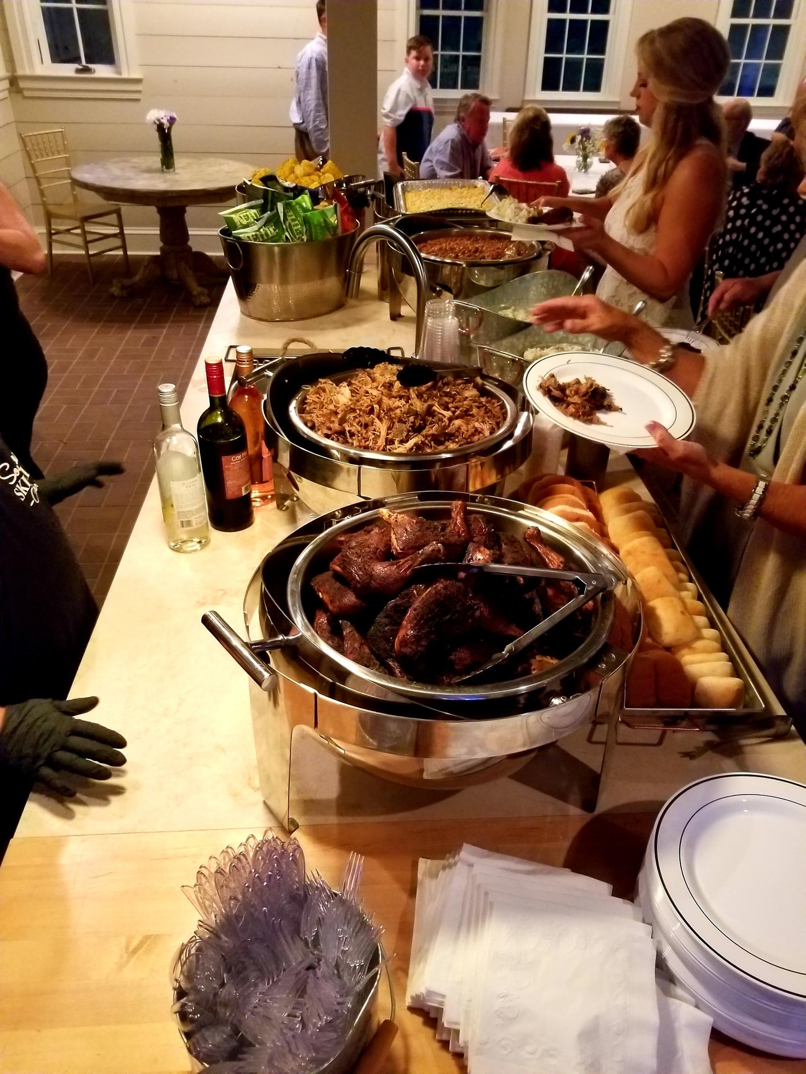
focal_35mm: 26
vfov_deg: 67.3
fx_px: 807
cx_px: 403
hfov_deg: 53.1
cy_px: 537
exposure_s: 1/60
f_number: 1.7
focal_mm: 4.3
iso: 1000
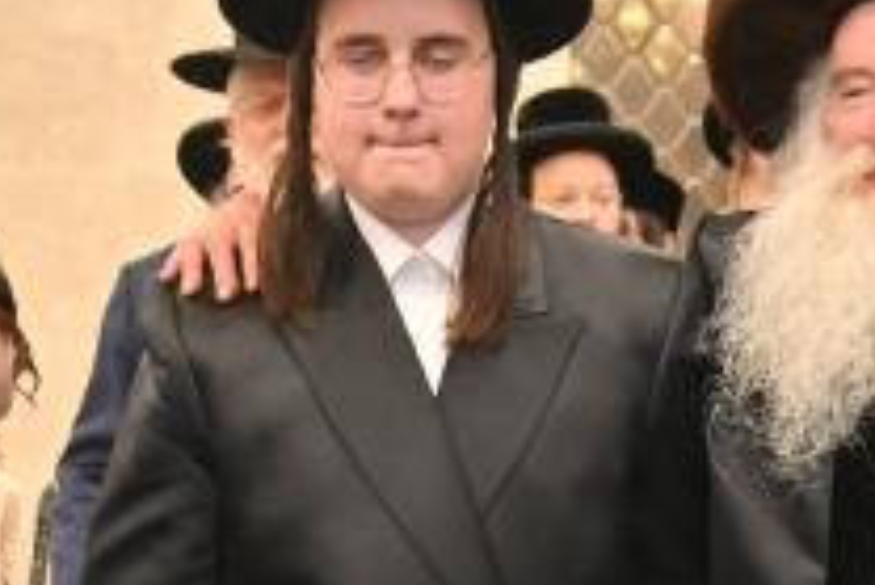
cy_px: 789
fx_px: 2870
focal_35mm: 118
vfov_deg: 11.3
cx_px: 648
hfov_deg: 17.2
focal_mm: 24
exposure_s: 1/200
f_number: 4
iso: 640
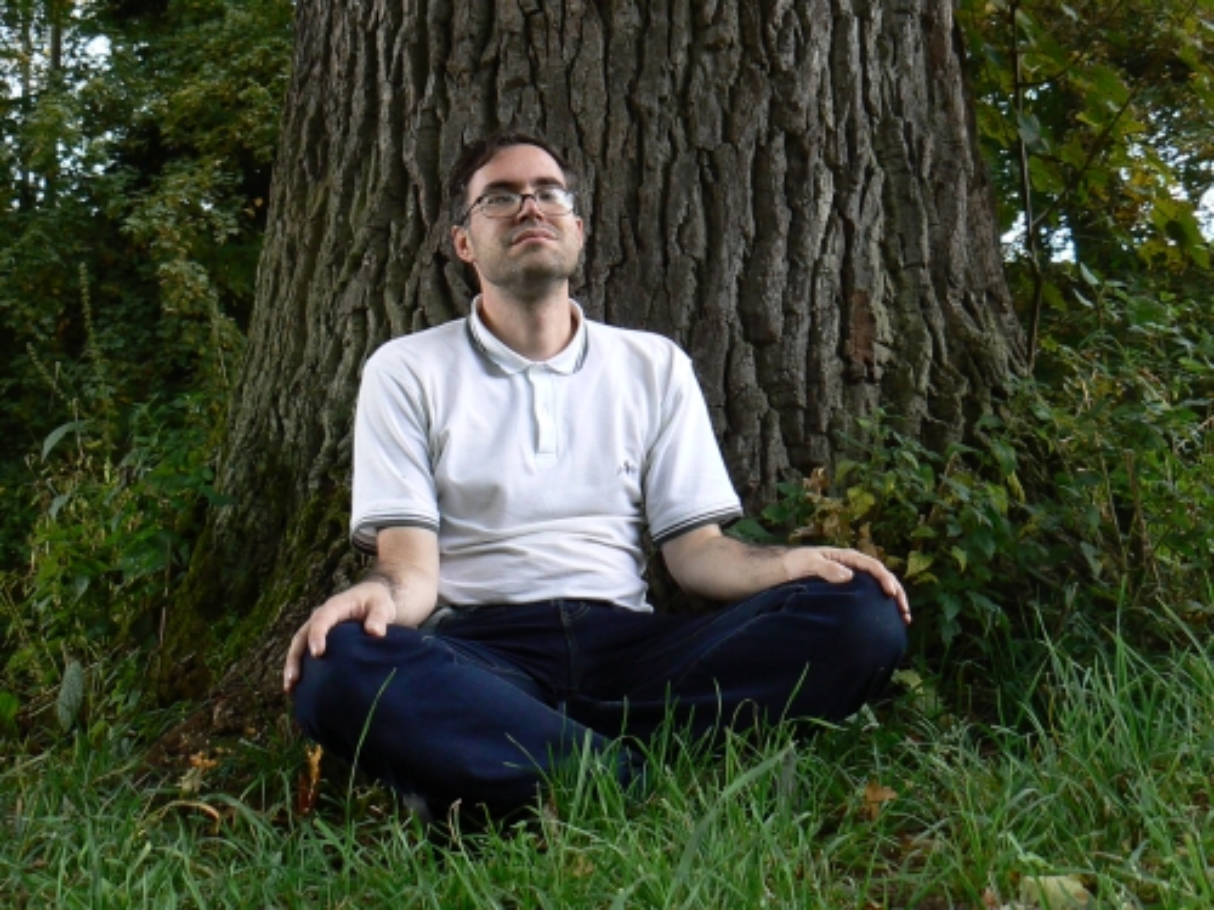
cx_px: 607
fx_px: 1263
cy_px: 455
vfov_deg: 39.7
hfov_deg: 51.4
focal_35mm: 36
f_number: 4
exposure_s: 1/50
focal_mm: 6
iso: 100
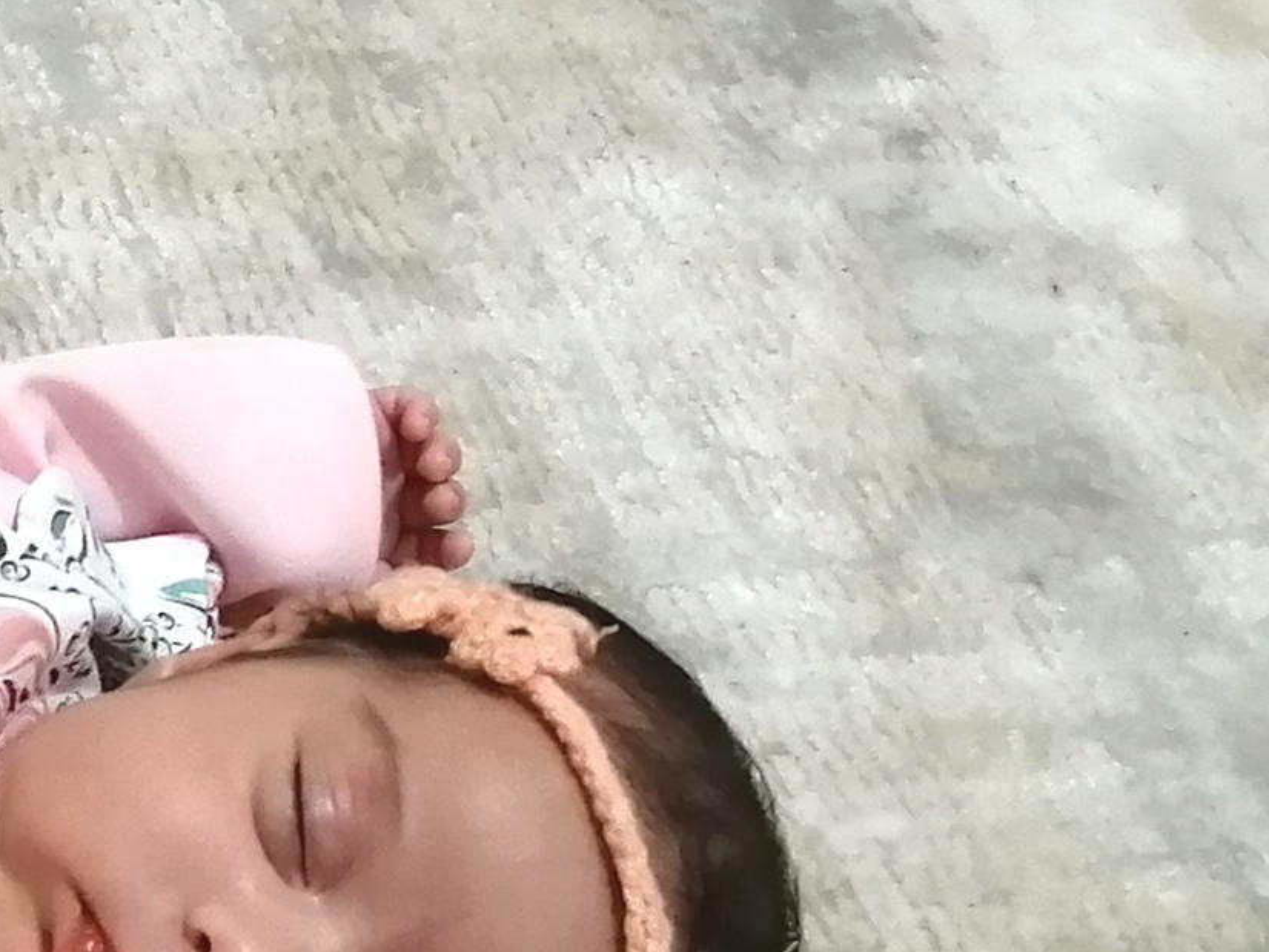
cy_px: 967
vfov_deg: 15.7
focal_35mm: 92
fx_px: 3374
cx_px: -645
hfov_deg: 18.7
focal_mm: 3.62
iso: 160
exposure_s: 1/36
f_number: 1.8
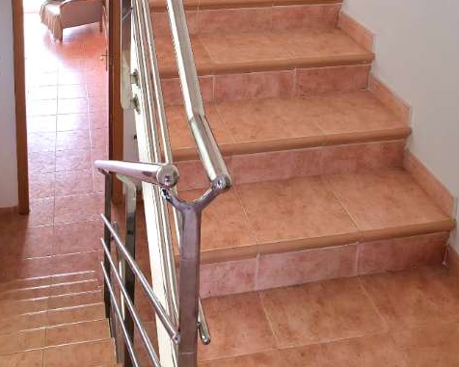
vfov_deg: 31.2
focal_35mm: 40
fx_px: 543
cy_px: -77
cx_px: 177
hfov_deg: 45.5
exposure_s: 1/120
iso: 32
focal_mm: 2.2
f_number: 1.9
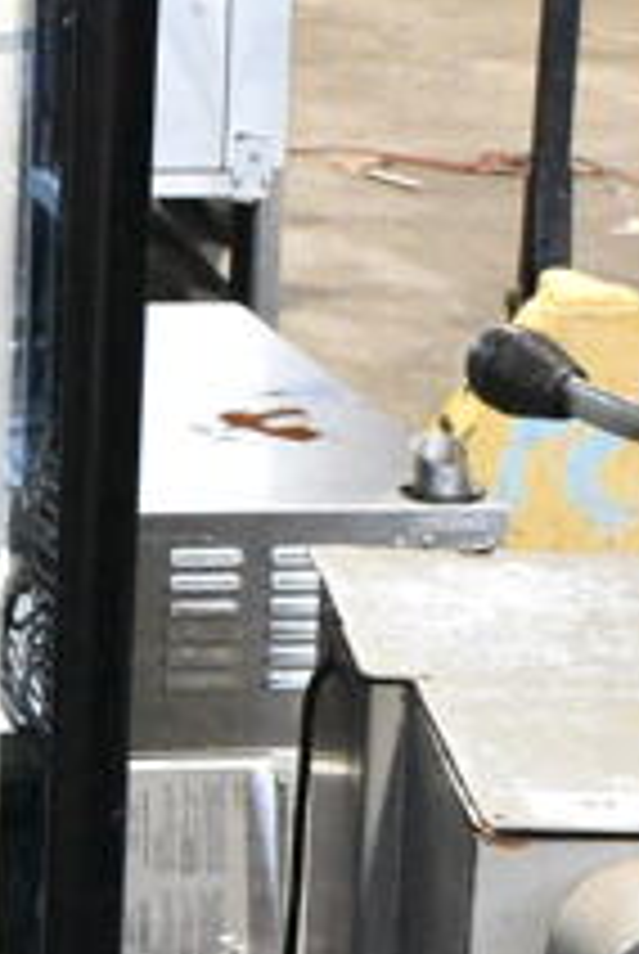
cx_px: -652
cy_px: 380
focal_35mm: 155
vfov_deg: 13.2
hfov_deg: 8.4
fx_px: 4113
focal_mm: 24
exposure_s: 1/200
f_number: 7.1
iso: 6400
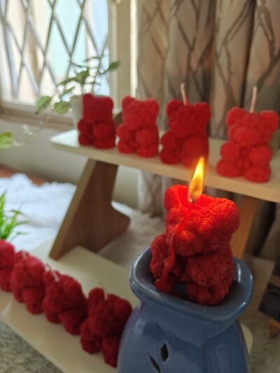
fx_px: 259
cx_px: 140
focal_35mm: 24
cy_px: 186
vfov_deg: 71.6
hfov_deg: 56.8
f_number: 1.8
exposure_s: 1/100
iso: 640
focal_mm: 5.59
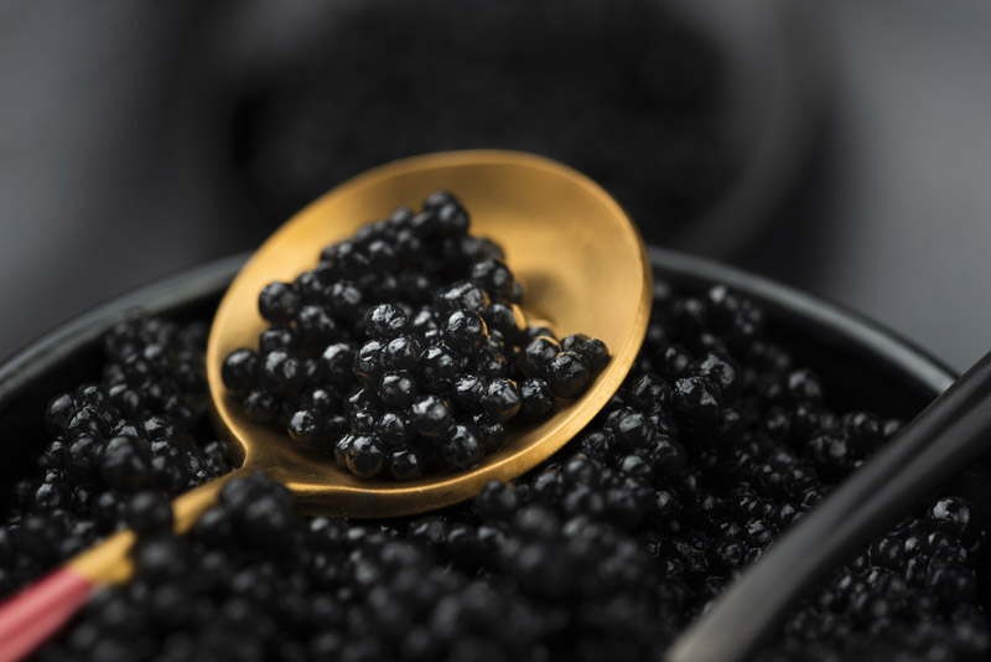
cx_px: 496
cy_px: 331
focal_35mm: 105
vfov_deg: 13.1
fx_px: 2891
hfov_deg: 19.4
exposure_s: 1/100
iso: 100
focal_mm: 105
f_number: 9
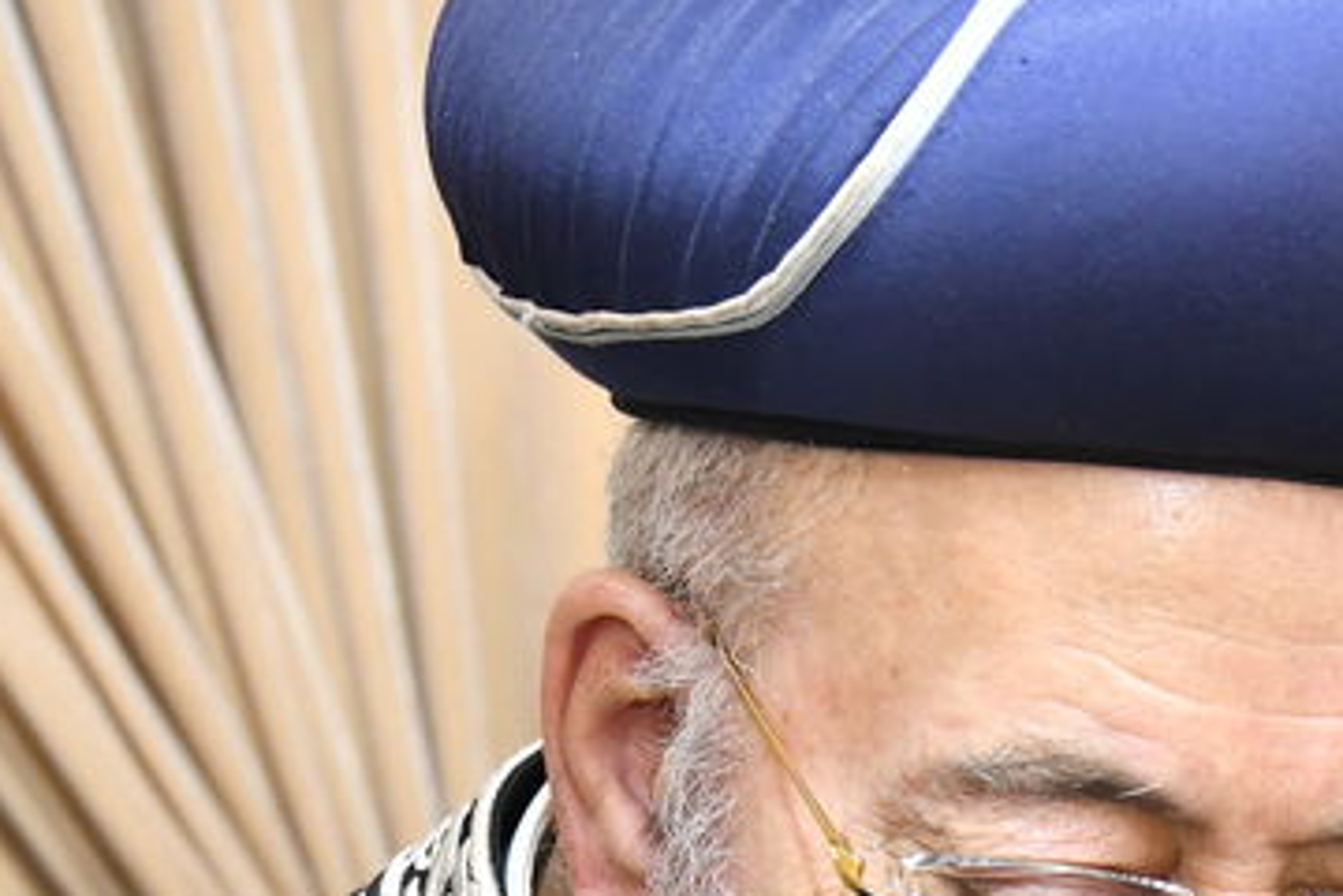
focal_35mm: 331
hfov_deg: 6.2
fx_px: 12347
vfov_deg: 4.1
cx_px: 1156
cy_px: 1077
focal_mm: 85
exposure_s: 1/160
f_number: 5.6
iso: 1000
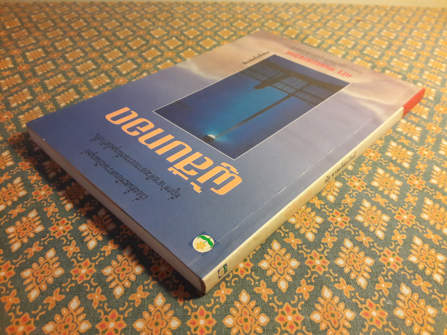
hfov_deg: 63.4
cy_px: 168
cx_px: 224
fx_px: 362
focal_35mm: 28
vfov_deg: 49.7
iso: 100
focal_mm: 3.7
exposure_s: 1/33
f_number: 1.9
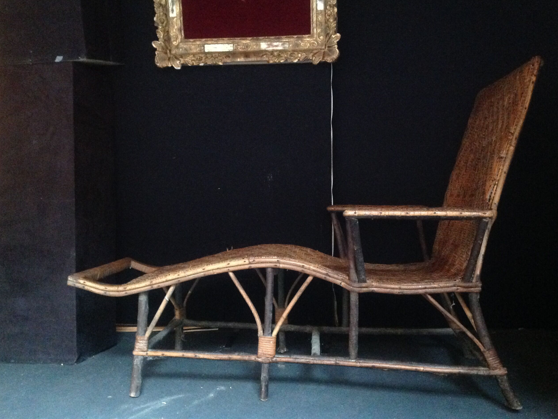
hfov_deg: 51.4
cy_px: 204
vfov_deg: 39.7
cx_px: 283
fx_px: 580
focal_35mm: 36
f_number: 2.4
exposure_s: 1/15
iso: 800
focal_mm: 4.28
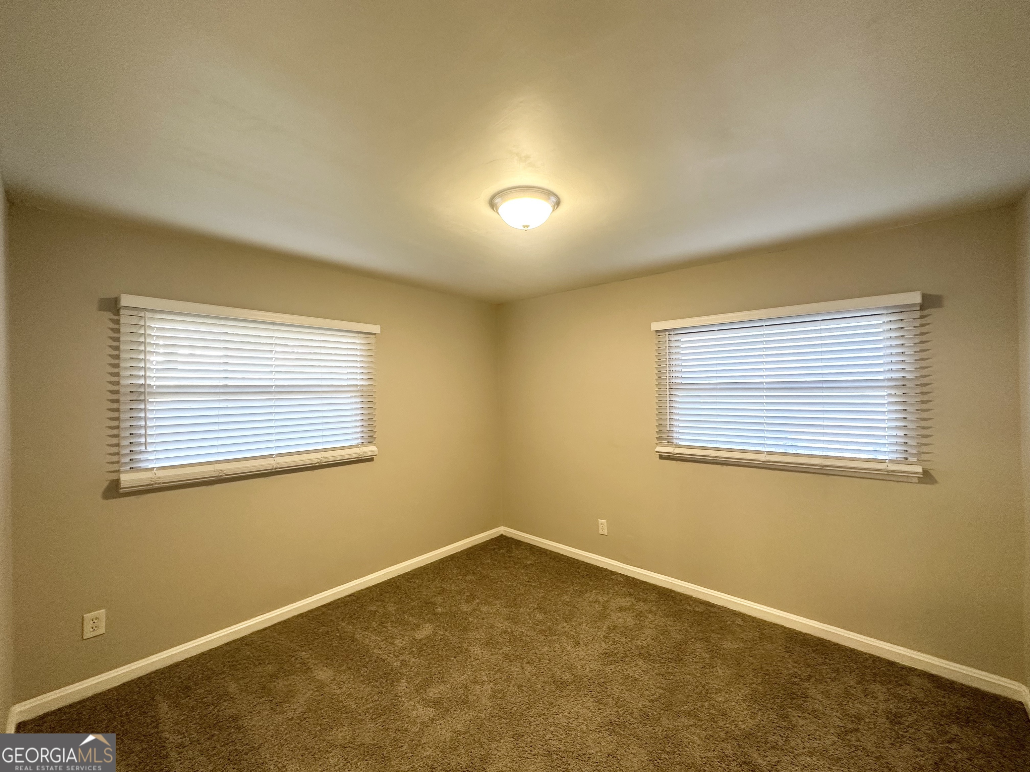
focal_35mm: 14
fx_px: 417
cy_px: 386
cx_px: 515
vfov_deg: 85.7
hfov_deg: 102.1
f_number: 2.2
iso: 160
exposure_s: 1/60
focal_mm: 2.22
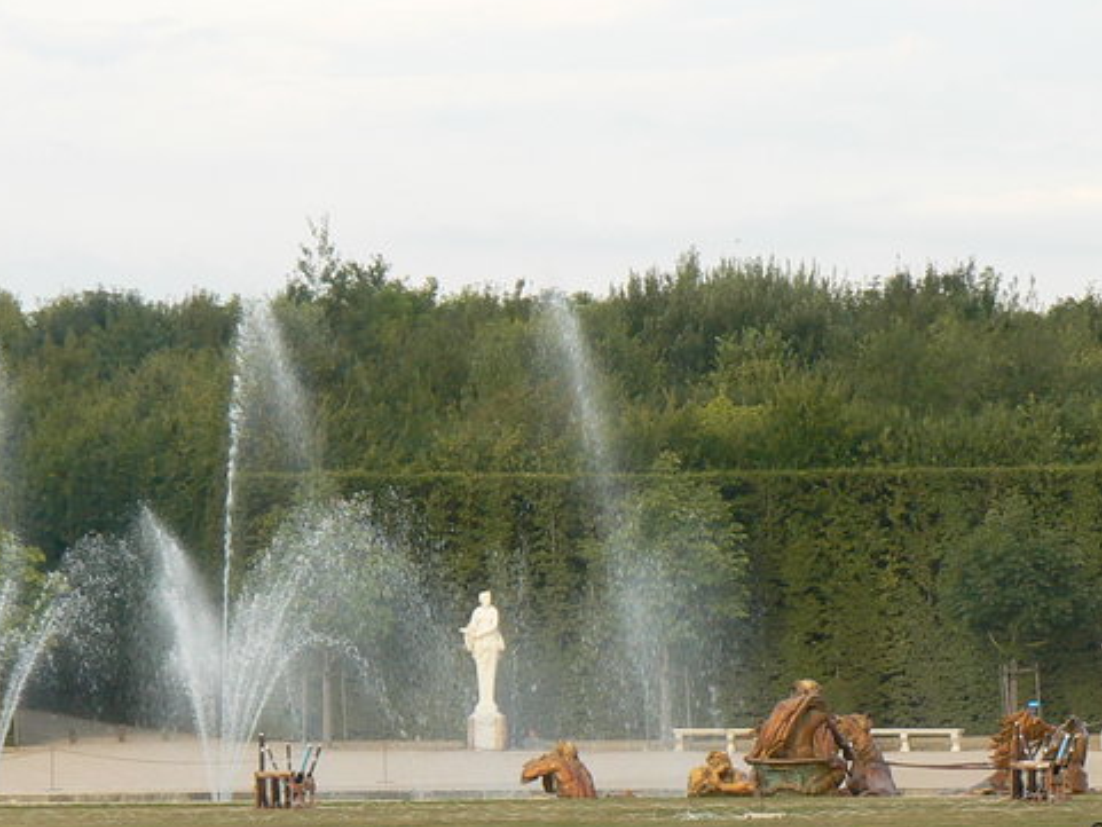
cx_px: 559
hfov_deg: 6.1
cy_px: 632
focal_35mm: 326
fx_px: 10381
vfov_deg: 4.6
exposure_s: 1/100
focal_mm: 26.8
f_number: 5
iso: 80
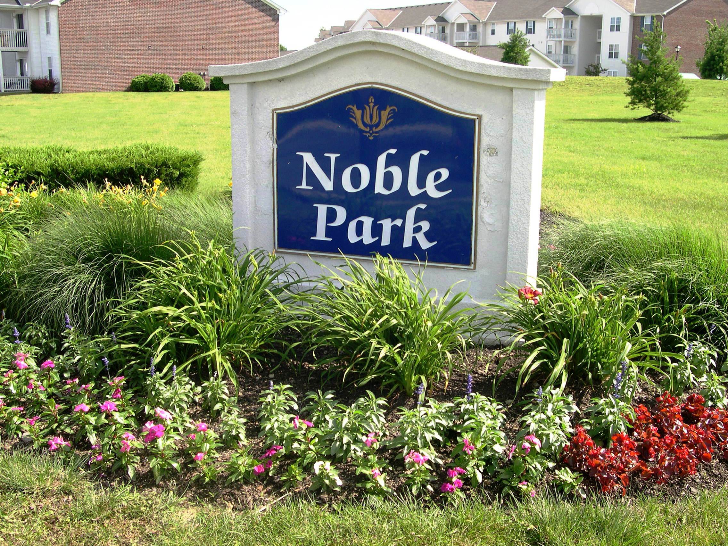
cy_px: 273
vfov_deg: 37.7
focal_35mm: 38
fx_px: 799
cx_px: 364
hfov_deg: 49.0
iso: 100
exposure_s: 1/88.5
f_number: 7.6
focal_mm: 8
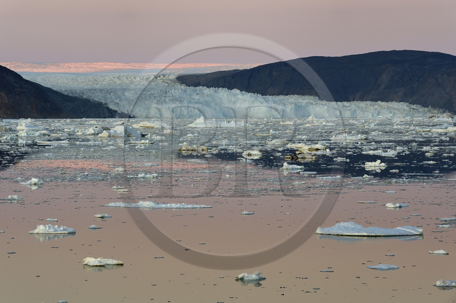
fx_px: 2215
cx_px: 228
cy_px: 152
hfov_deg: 11.8
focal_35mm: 175
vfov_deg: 7.8
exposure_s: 1/160
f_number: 6.3
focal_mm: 175
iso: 400
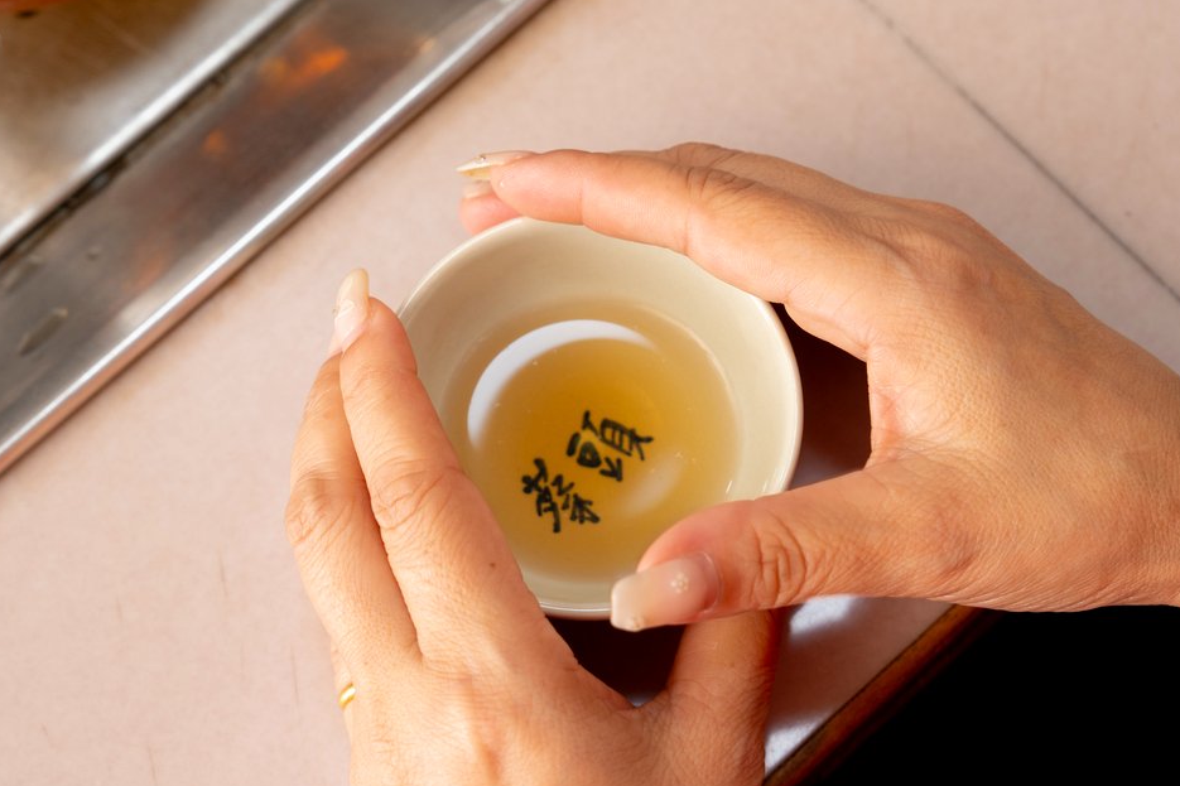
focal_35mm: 104
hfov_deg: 19.6
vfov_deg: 13.2
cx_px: 664
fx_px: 3408
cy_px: 440
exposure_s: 1/50
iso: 160
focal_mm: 54
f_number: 4
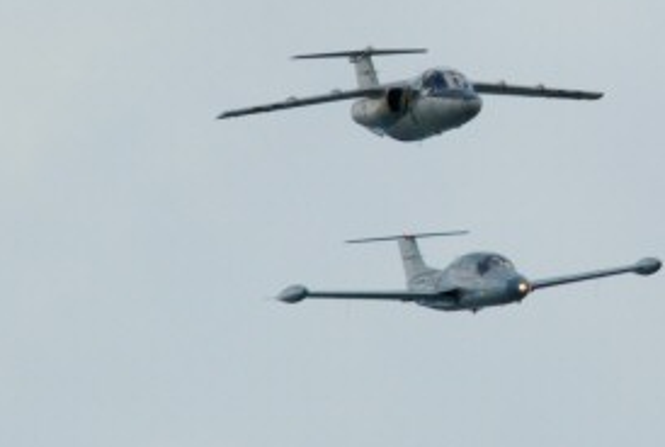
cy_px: 158
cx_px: 461
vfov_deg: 1.6
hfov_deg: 2.3
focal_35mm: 876
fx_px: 16217
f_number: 9.5
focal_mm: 400
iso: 360
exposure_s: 1/750
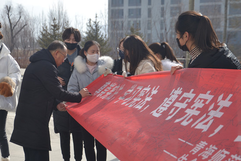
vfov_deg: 22.6
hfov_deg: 33.4
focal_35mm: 60
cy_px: 80
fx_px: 401
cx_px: 120
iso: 100
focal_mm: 40
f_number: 4.5
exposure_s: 1/500
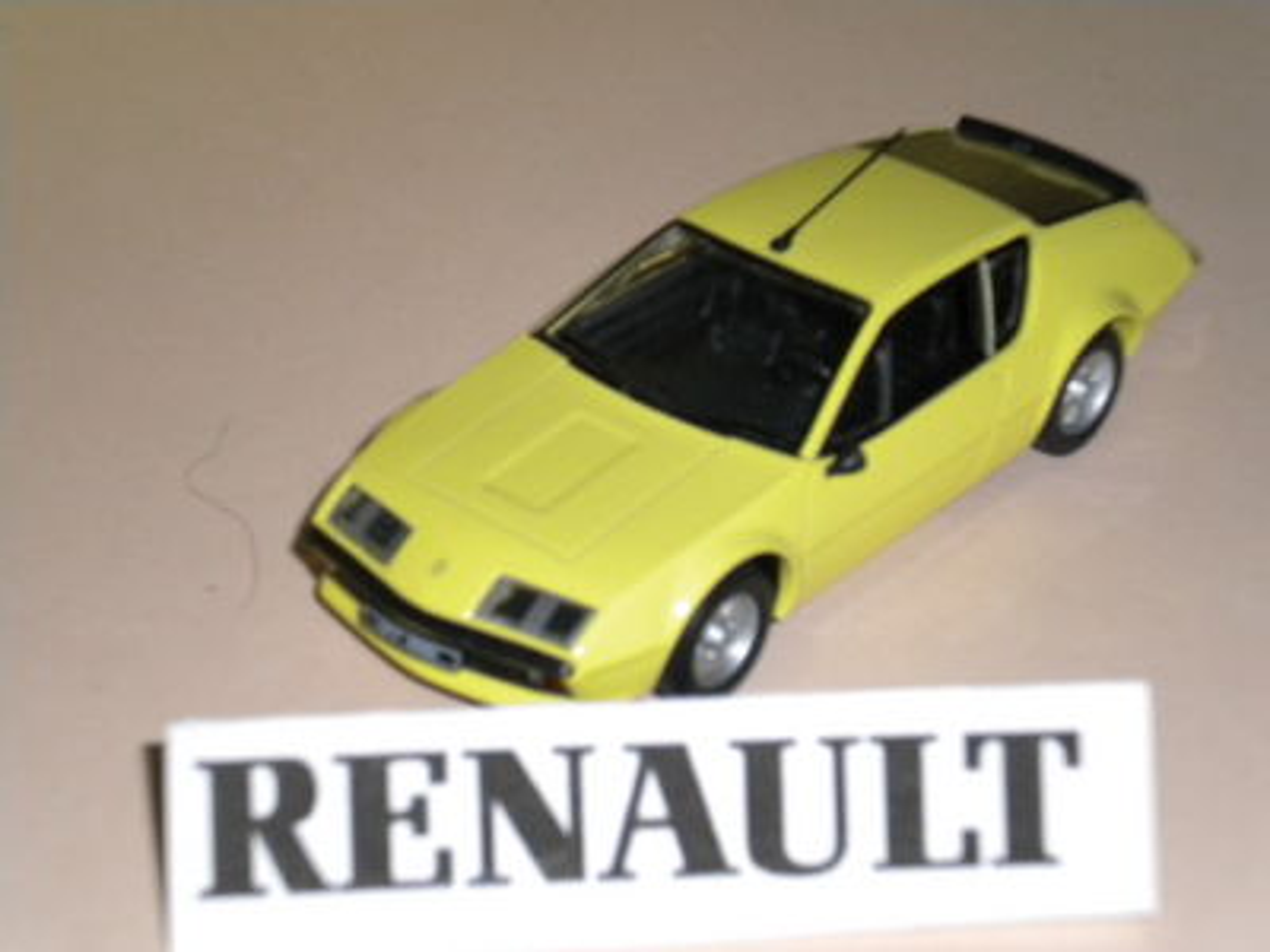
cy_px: 476
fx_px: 3522
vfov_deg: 15.4
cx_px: 635
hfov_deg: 20.4
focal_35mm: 96
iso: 400
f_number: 5.7
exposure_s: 1/60
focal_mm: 17.3
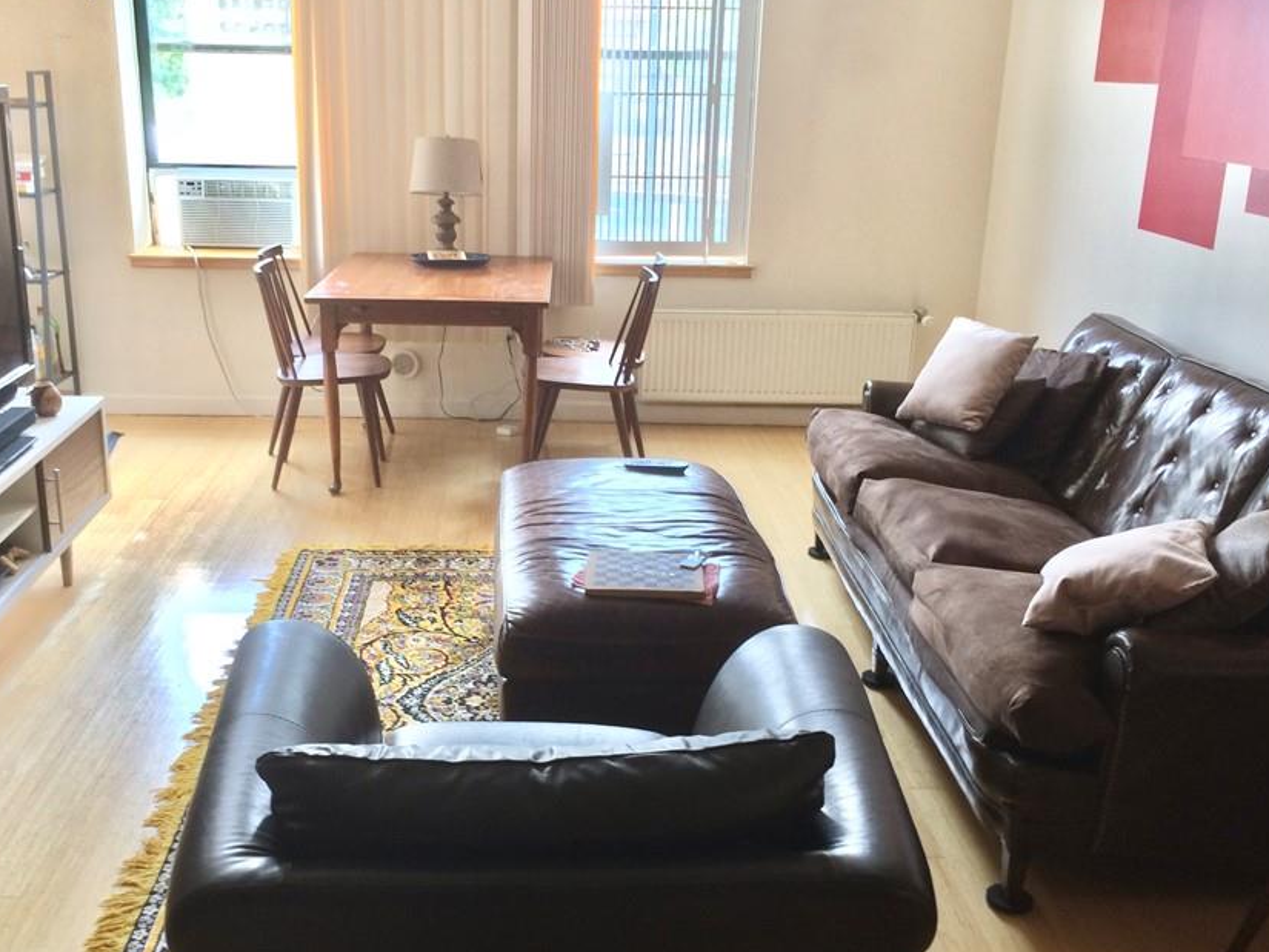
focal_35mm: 36
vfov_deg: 39.7
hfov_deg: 51.2
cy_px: 475
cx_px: 552
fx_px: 1320
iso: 125
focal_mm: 4.15
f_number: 2.2
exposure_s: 1/30
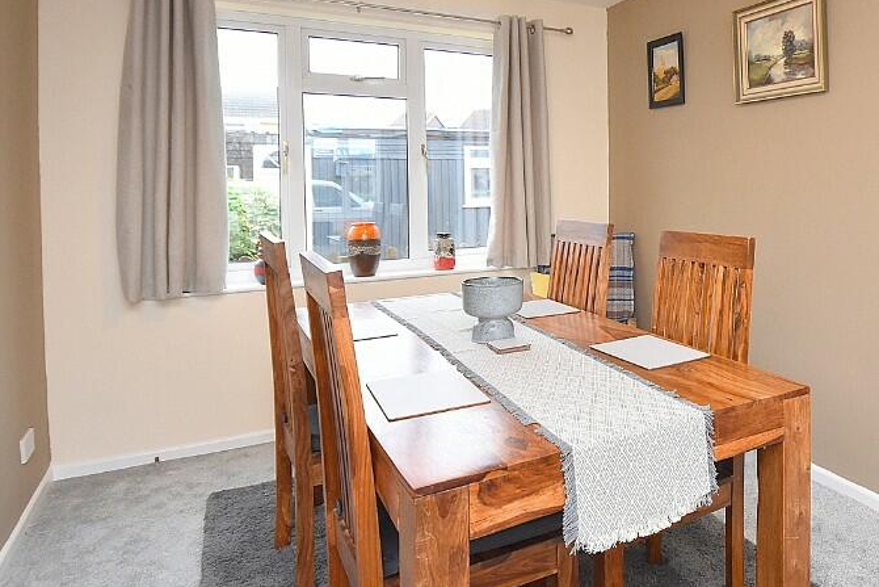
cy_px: 189
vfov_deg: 48.0
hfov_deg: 65.6
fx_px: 644
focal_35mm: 26
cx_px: 627
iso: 800
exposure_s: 1/125
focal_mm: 11.5
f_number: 4
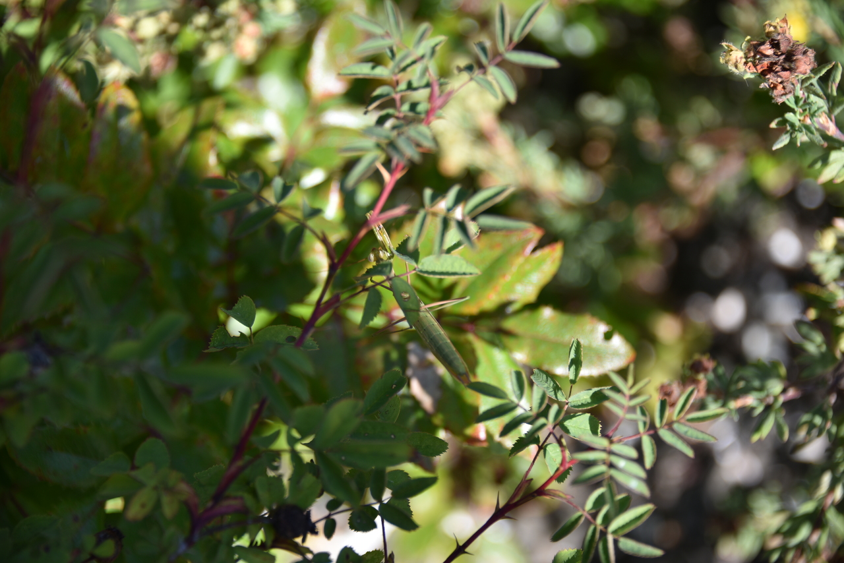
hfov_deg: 16.8
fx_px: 2861
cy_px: 282
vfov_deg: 11.2
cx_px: 422
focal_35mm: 122
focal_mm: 122
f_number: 5.6
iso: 110
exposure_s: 1/250
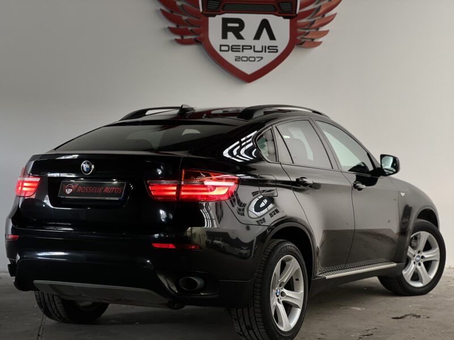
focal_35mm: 77
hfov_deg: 25.3
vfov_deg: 19.1
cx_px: 227
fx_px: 1010
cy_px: 170
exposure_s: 1/40
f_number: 2.8
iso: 200
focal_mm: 9
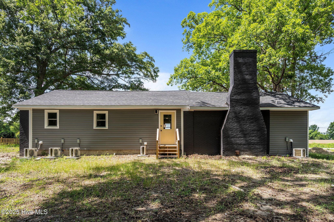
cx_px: 167
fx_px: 176
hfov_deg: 86.9
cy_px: 111
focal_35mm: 19
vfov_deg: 64.5
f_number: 7.1
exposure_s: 1/250
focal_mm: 19
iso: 200
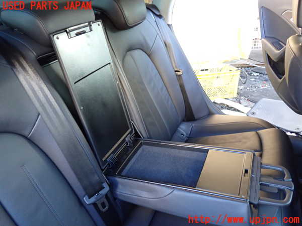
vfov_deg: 46.8
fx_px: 262
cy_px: 113
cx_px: 151
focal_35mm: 30
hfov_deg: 60.0
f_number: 2.3
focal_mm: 5.4
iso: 400
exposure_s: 1/30
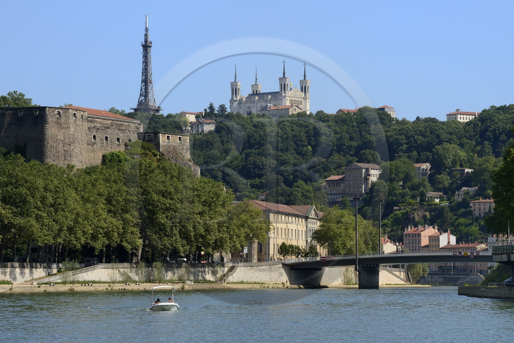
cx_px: 257
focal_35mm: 122
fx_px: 1741
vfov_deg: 11.2
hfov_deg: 16.8
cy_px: 172
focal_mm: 122
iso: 200
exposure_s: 1/400
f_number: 11
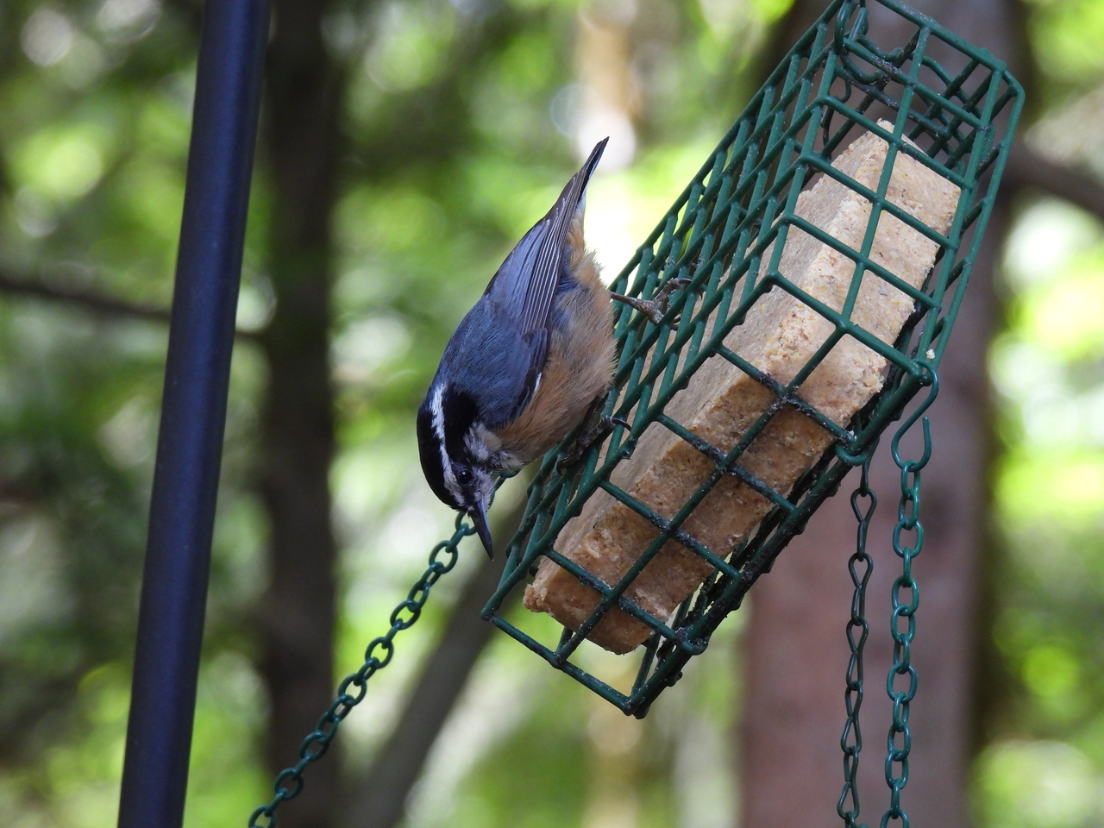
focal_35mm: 380
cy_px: 414
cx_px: 552
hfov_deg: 5.2
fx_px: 12119
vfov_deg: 3.9
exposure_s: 1/60
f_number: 5
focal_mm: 67.8
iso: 400
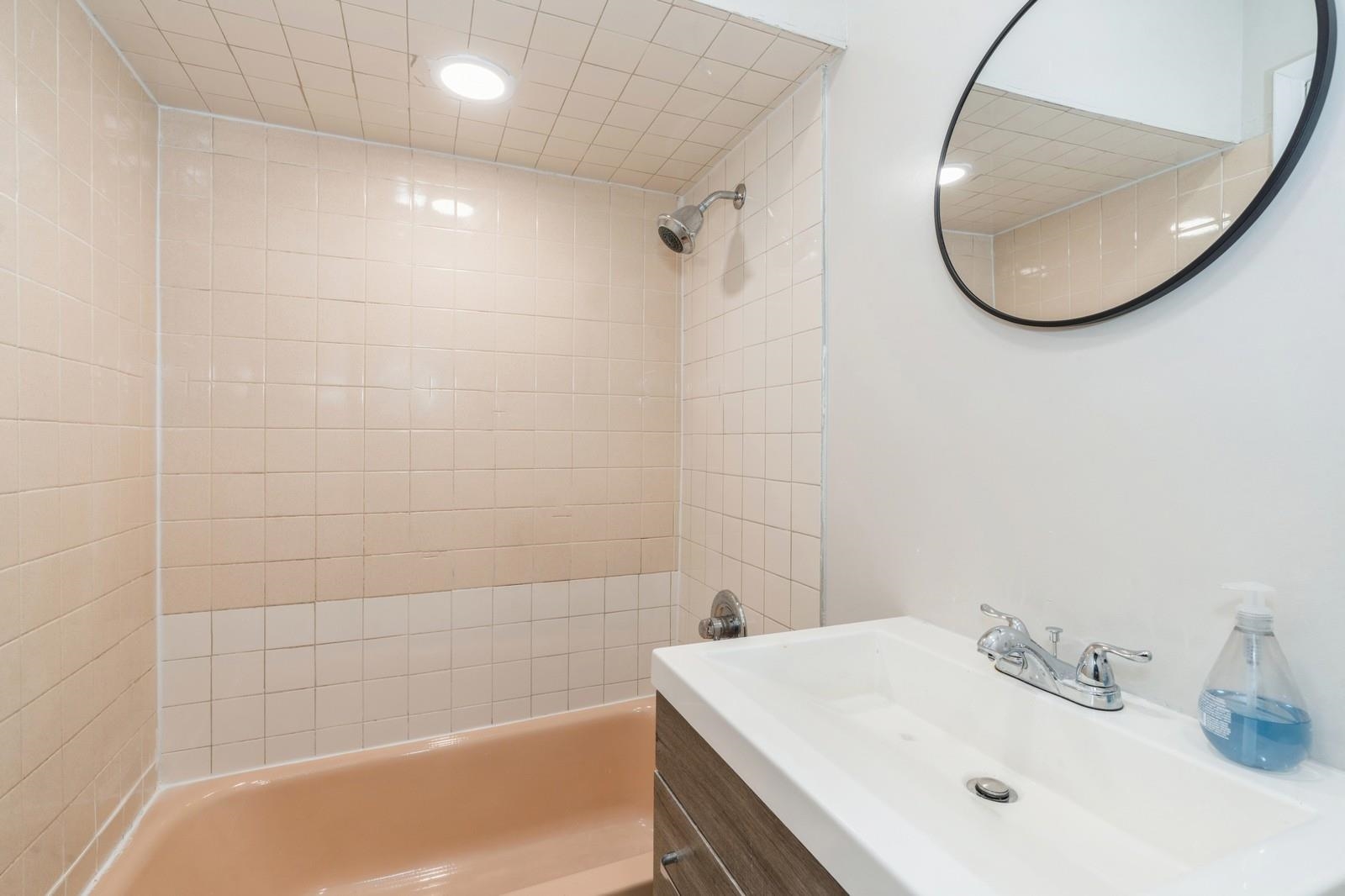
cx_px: 672
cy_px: 448
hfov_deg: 96.7
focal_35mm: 16
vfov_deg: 73.7
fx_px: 598
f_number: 11
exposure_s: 1/4
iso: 100
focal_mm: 16
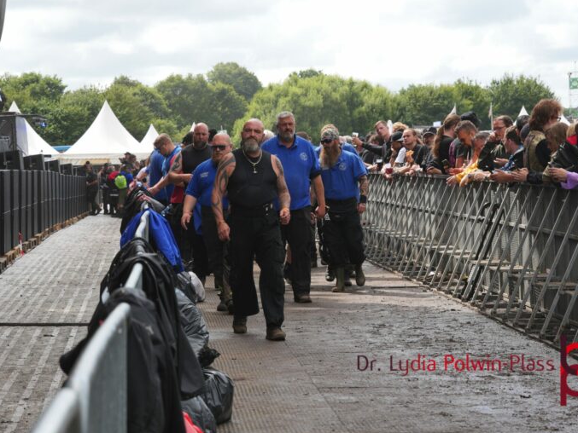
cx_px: 311
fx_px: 2021
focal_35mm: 121
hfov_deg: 16.3
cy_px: 216
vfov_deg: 12.3
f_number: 6.3
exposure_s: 1/200
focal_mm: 74
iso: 100
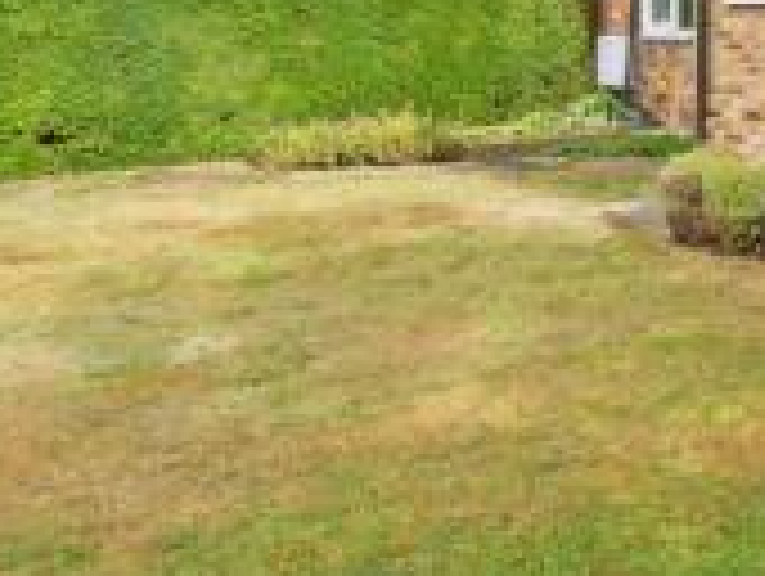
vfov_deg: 32.7
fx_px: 952
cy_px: 110
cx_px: 1053
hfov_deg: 31.1
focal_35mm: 43
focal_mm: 16
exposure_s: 1/1000
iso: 500
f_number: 5.6
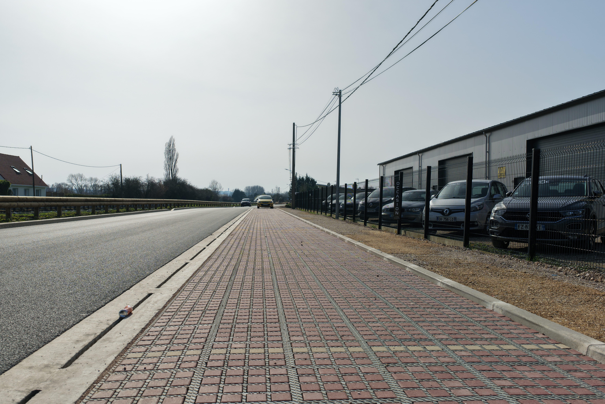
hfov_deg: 65.5
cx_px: 302
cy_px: 202
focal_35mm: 28
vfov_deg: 46.4
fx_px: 471
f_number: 4
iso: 100
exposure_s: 1/1000
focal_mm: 14.45
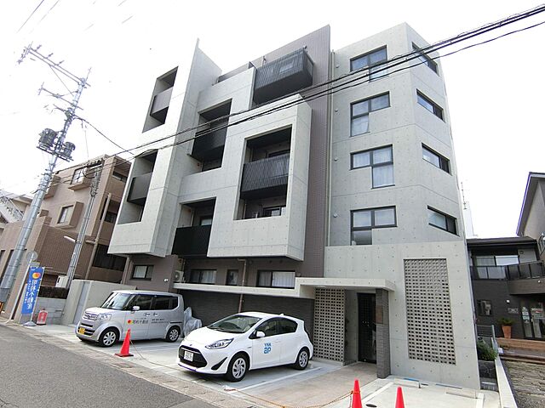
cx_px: 272
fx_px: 299
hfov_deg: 84.7
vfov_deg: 68.7
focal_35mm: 19
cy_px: 204
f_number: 2.7
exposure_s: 1/500
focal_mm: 4.06
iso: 80
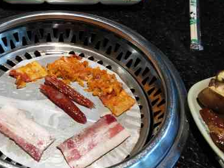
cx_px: 54
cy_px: 122
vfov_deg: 30.5
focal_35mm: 47
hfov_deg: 39.3
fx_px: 304
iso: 157
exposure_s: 1/50
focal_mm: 4.27
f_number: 1.7
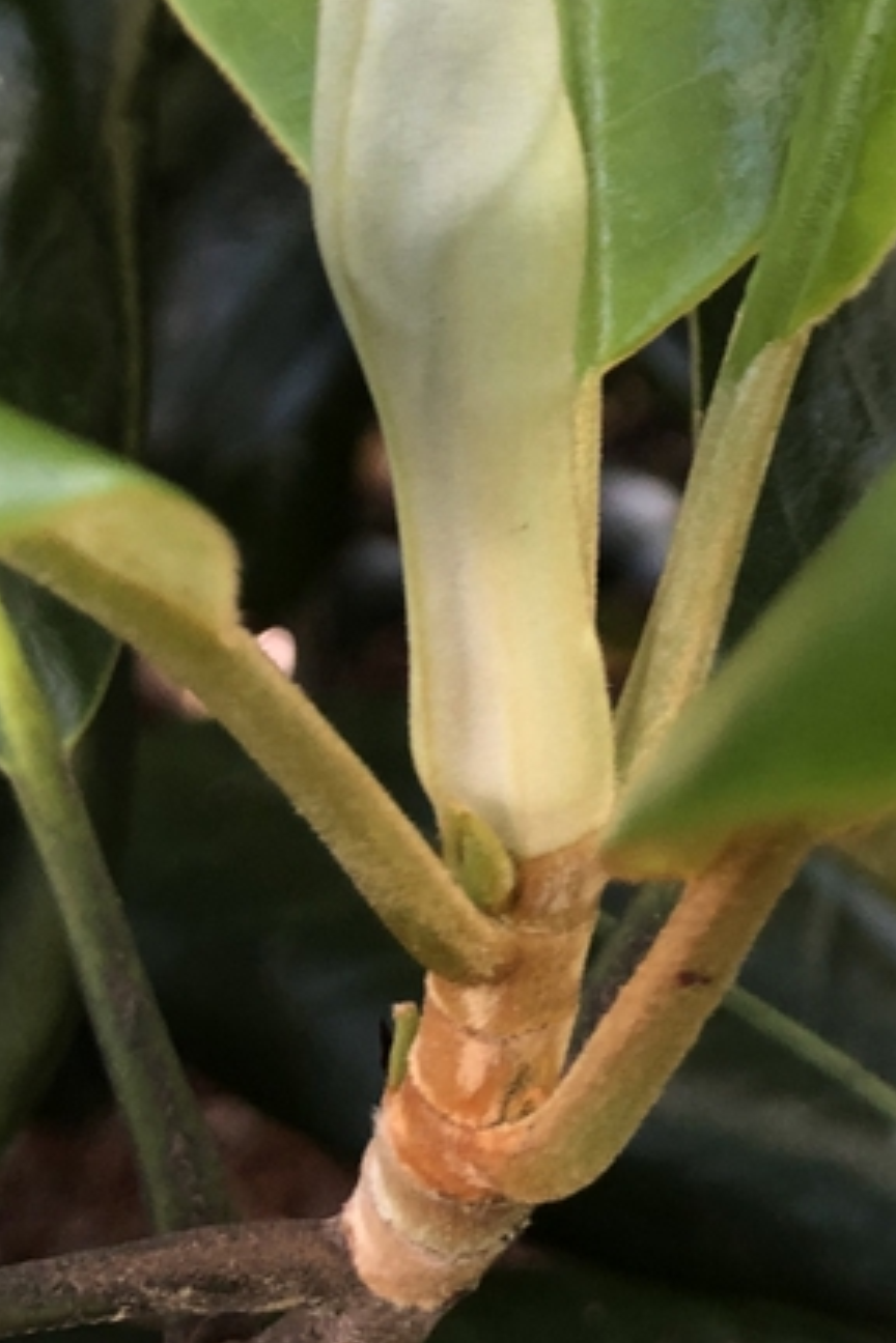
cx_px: 535
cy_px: 9
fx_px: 2576
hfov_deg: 19.7
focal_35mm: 69
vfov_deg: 27.6
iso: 25
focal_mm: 3.99
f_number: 1.8
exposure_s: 1/30
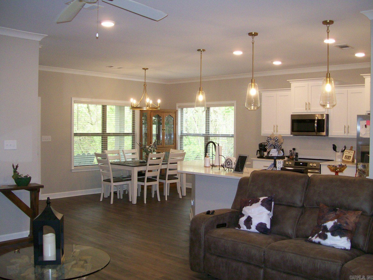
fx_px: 388
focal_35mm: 36
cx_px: 186
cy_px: 140
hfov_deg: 51.4
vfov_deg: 39.7
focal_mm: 6
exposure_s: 1/64
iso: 140
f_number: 2.7
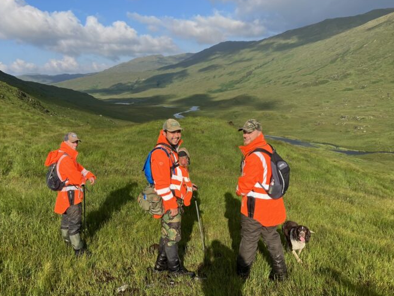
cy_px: 150
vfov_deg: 44.2
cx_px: 171
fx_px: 364
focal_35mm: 32
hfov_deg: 56.6
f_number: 1.8
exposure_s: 1/1656
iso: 32
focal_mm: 3.99
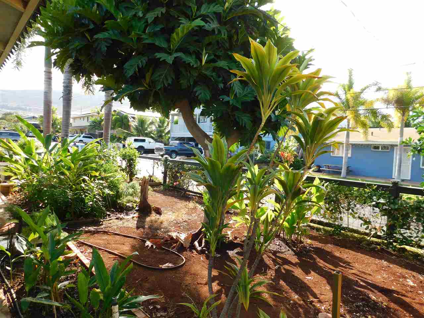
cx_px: 212
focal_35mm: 23
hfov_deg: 73.9
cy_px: 159
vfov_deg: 58.9
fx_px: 282
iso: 125
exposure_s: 1/250
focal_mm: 4
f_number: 3
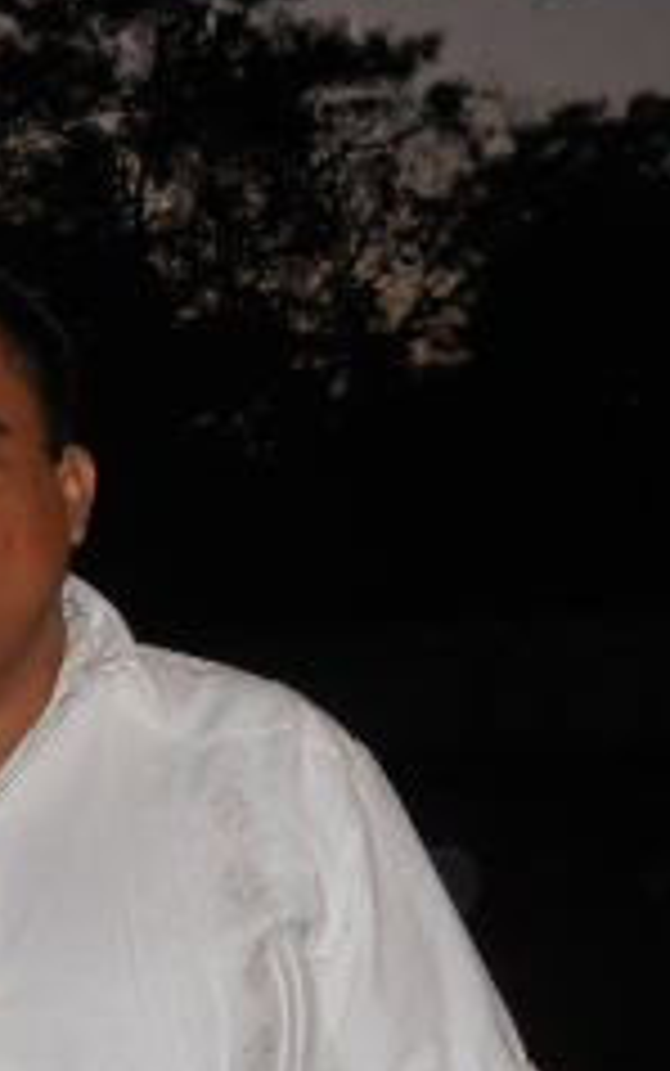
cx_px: -117
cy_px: 729
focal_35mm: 117
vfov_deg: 17.8
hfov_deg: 11.0
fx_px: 3414
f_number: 3.1
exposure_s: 1/30
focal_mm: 6.72
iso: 250
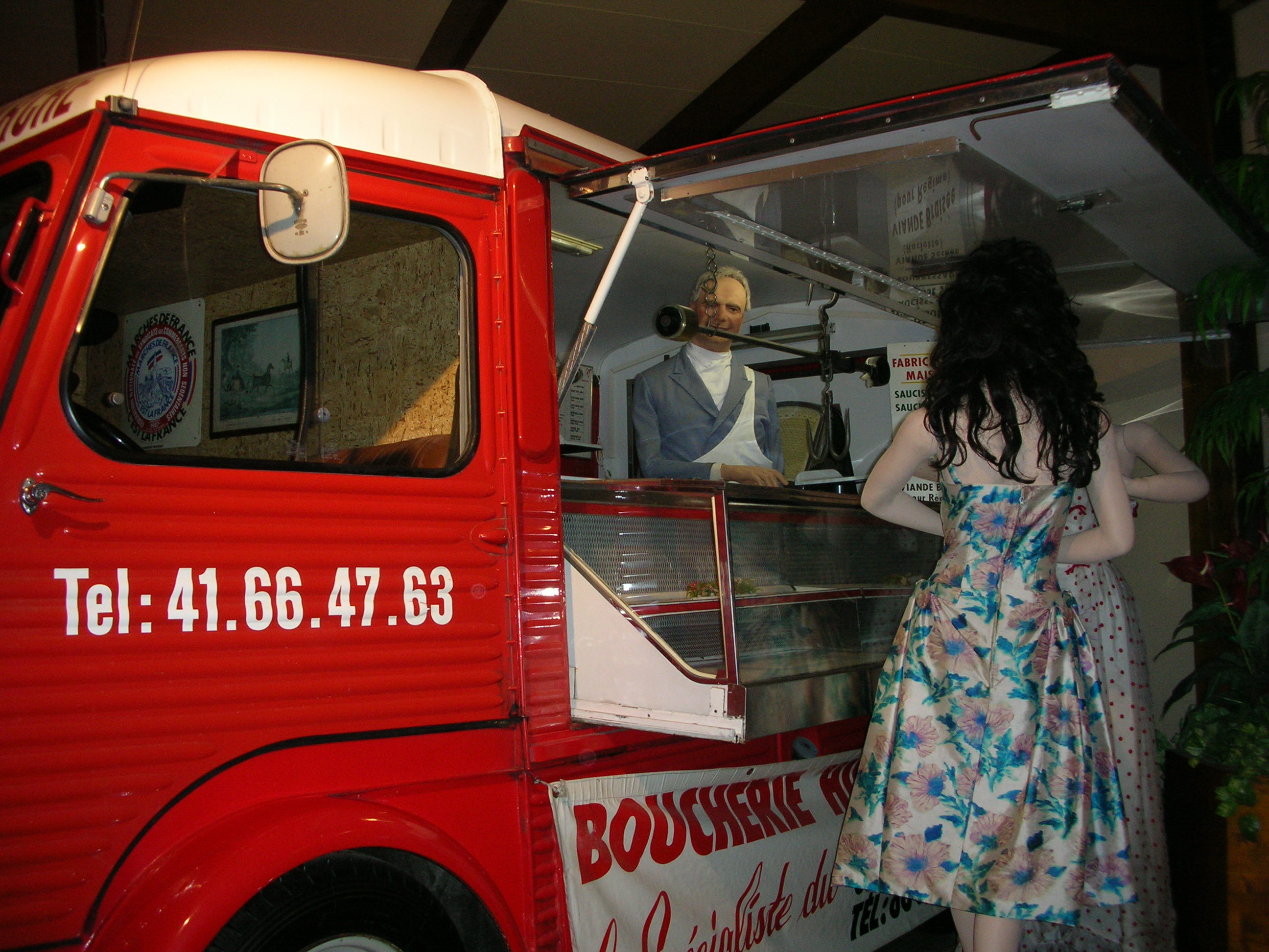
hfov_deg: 52.6
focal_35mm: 35
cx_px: 634
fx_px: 1283
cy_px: 476
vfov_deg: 40.7
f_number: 3
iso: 114
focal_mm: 5.8
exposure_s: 1/60.1
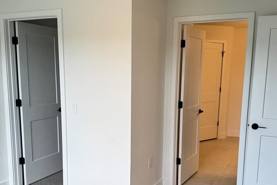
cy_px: 123
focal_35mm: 40
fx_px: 308
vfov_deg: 33.1
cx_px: 139
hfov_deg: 48.5
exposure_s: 1/120
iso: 64
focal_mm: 6.76
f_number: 1.78
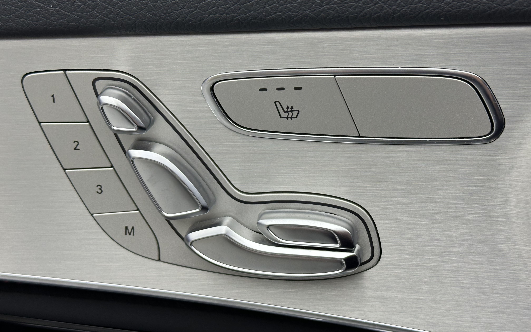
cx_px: 266
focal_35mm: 51
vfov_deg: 25.3
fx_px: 738
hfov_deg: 39.6
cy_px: 146
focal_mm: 6.86
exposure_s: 1/100
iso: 64
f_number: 1.78
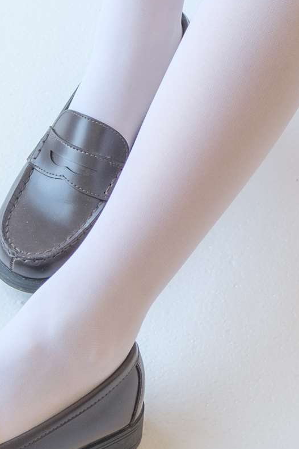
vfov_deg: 11.1
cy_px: -111
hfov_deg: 7.6
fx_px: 2256
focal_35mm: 181
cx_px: 207
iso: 200
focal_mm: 35
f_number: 2.8
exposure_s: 1/100
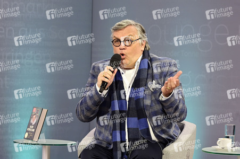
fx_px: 1166
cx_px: 120
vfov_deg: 7.8
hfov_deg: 11.8
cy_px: 80
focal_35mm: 175
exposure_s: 1/200
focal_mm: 175
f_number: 8
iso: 1000
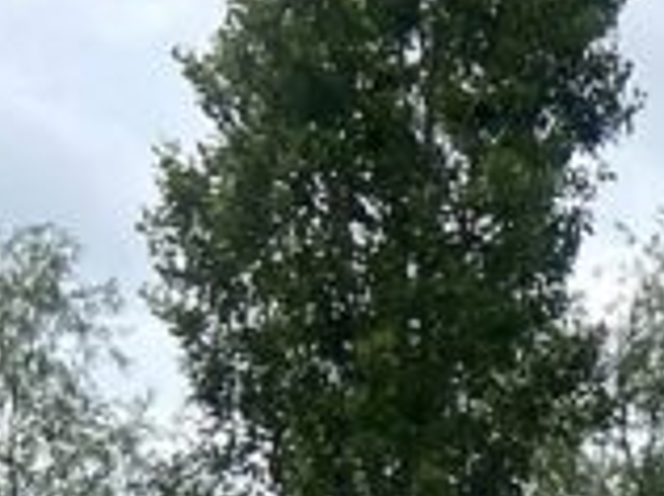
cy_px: 1555
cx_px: 1694
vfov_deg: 7.5
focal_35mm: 169
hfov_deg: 10.0
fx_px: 3237
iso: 32
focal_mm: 4.25
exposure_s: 1/2625
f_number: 1.8
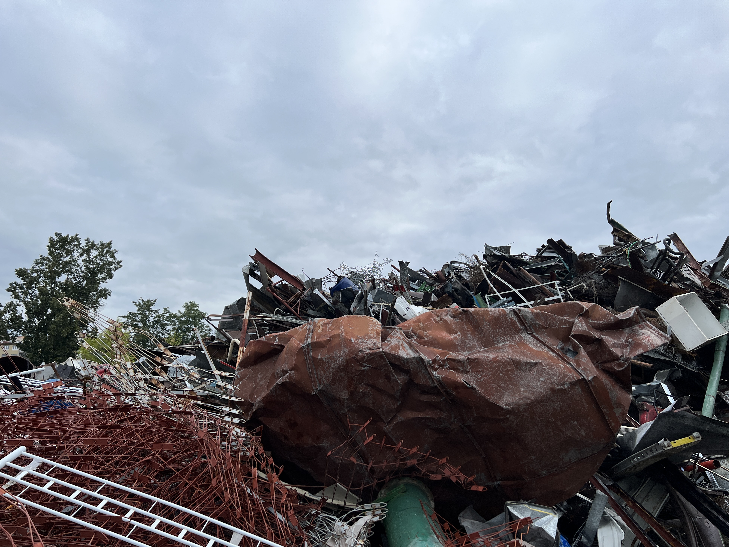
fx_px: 569
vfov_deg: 51.3
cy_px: 283
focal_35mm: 27
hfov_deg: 65.3
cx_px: 353
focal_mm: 5.7
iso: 50
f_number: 1.5
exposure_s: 1/1698
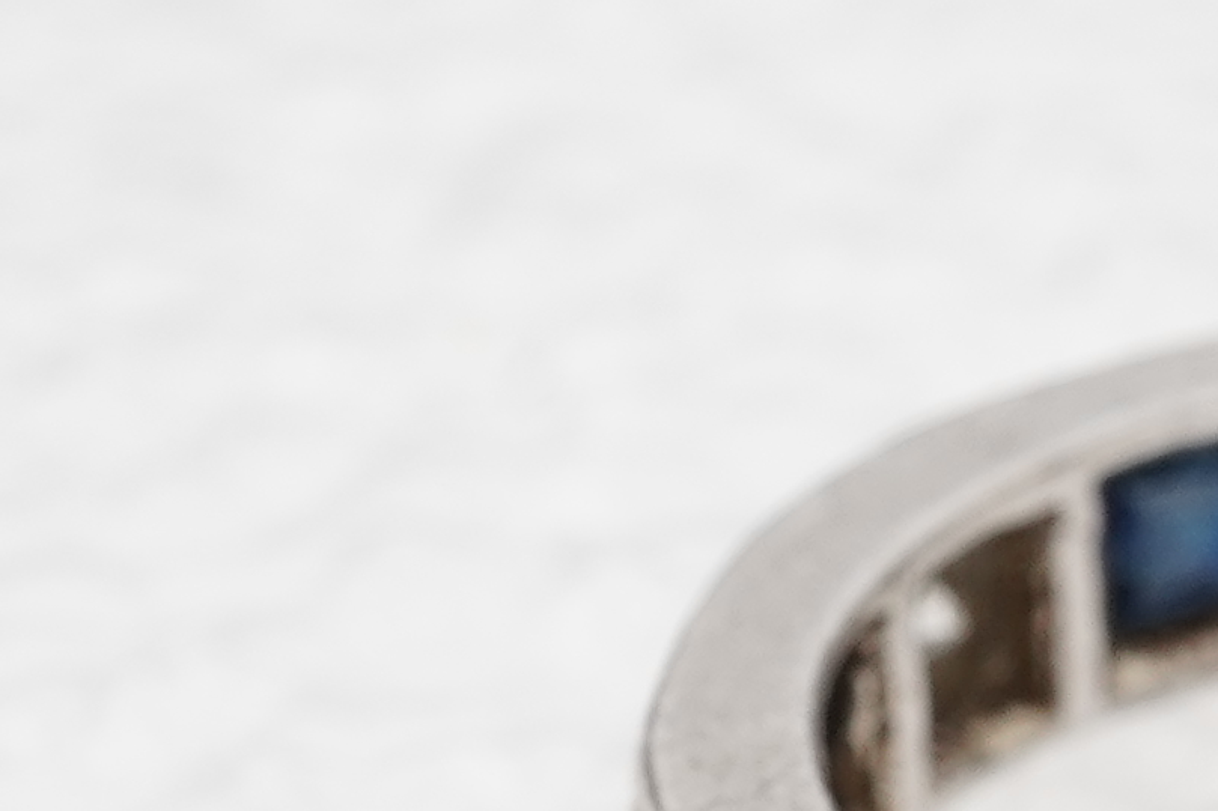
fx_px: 7408
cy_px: 1082
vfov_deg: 6.2
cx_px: 1555
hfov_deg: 9.3
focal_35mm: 219
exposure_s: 1/125
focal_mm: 30
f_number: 18
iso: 400
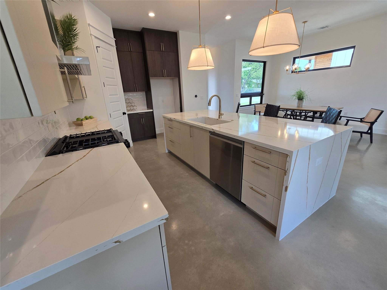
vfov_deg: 89.9
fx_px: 145
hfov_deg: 106.2
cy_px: 145
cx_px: 194
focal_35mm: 13
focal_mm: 2.2
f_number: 2.2
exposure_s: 1/120
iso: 64
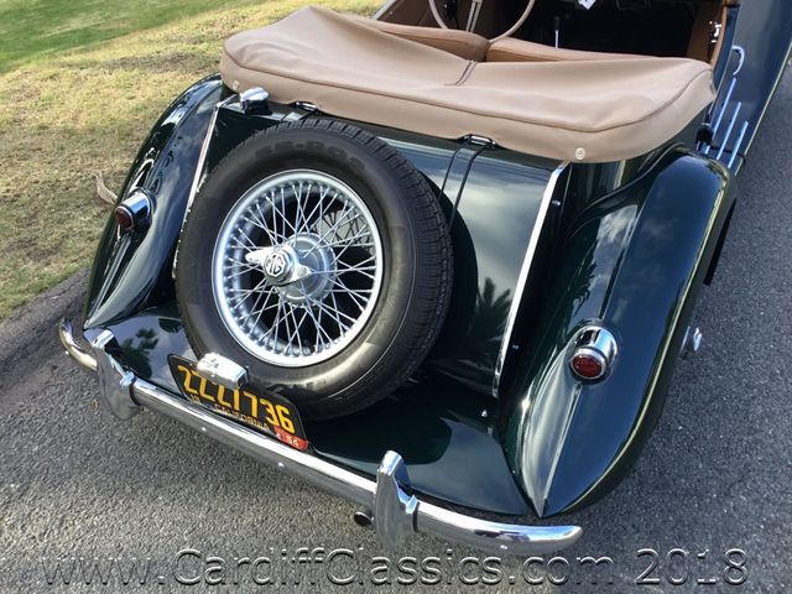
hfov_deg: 58.4
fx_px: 709
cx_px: 396
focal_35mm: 31
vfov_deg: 45.4
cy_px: 297
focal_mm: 3.3
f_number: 2.4
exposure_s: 1/120
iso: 25
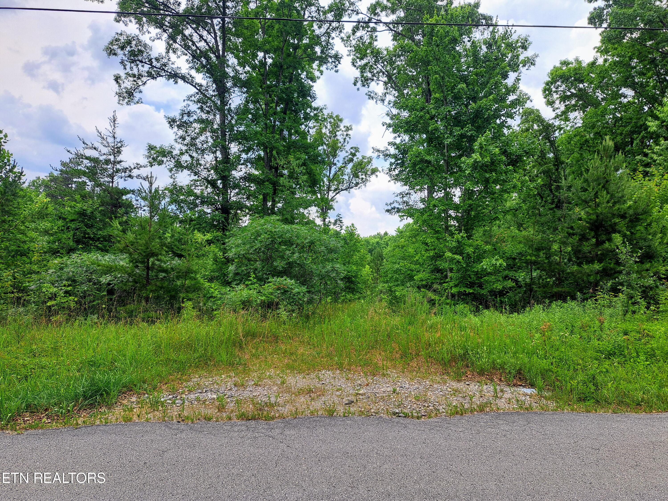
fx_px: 463
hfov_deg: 71.6
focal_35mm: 24
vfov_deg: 56.8
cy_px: 250
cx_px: 334
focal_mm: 5.23
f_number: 1.8
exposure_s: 1/861
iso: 50
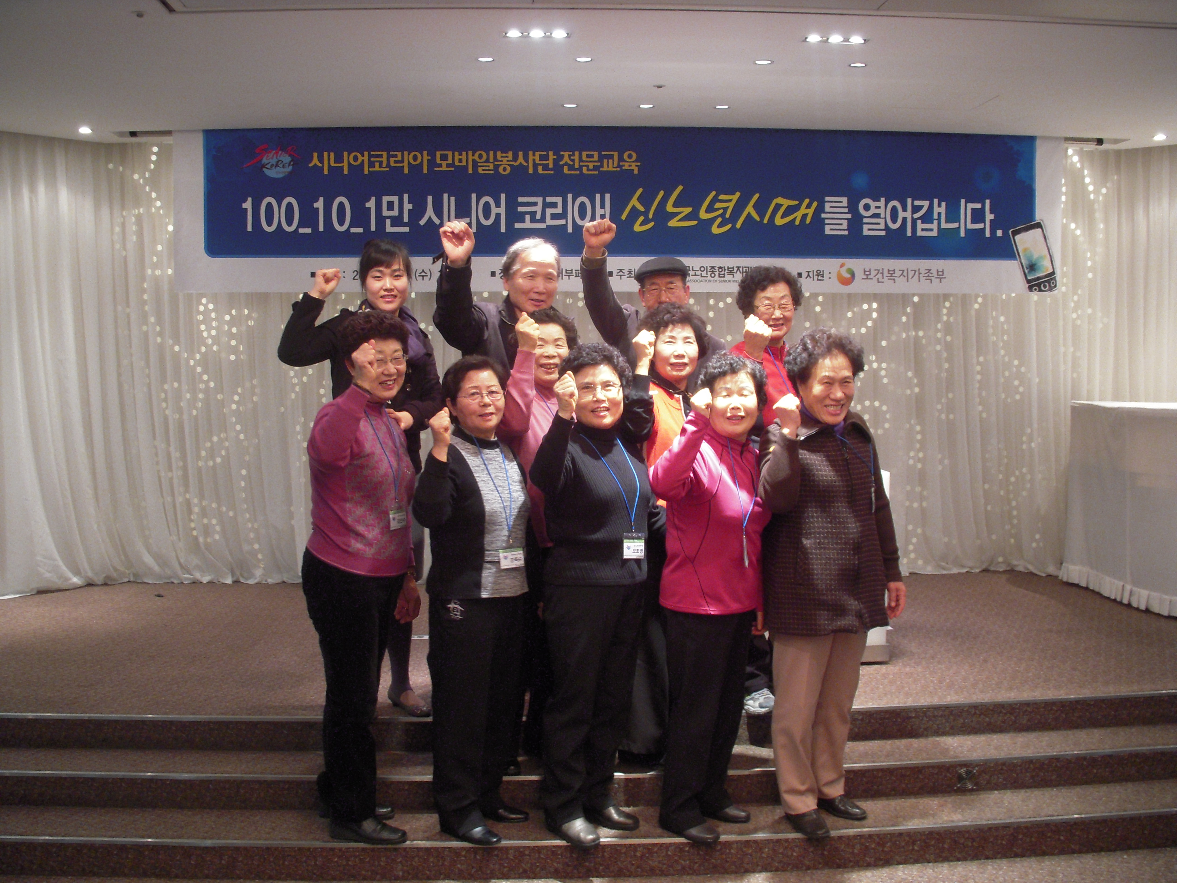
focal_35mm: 38
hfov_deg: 49.0
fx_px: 1292
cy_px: 442
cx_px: 588
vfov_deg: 37.7
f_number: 3.3
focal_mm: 6.3
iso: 200
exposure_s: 1/8
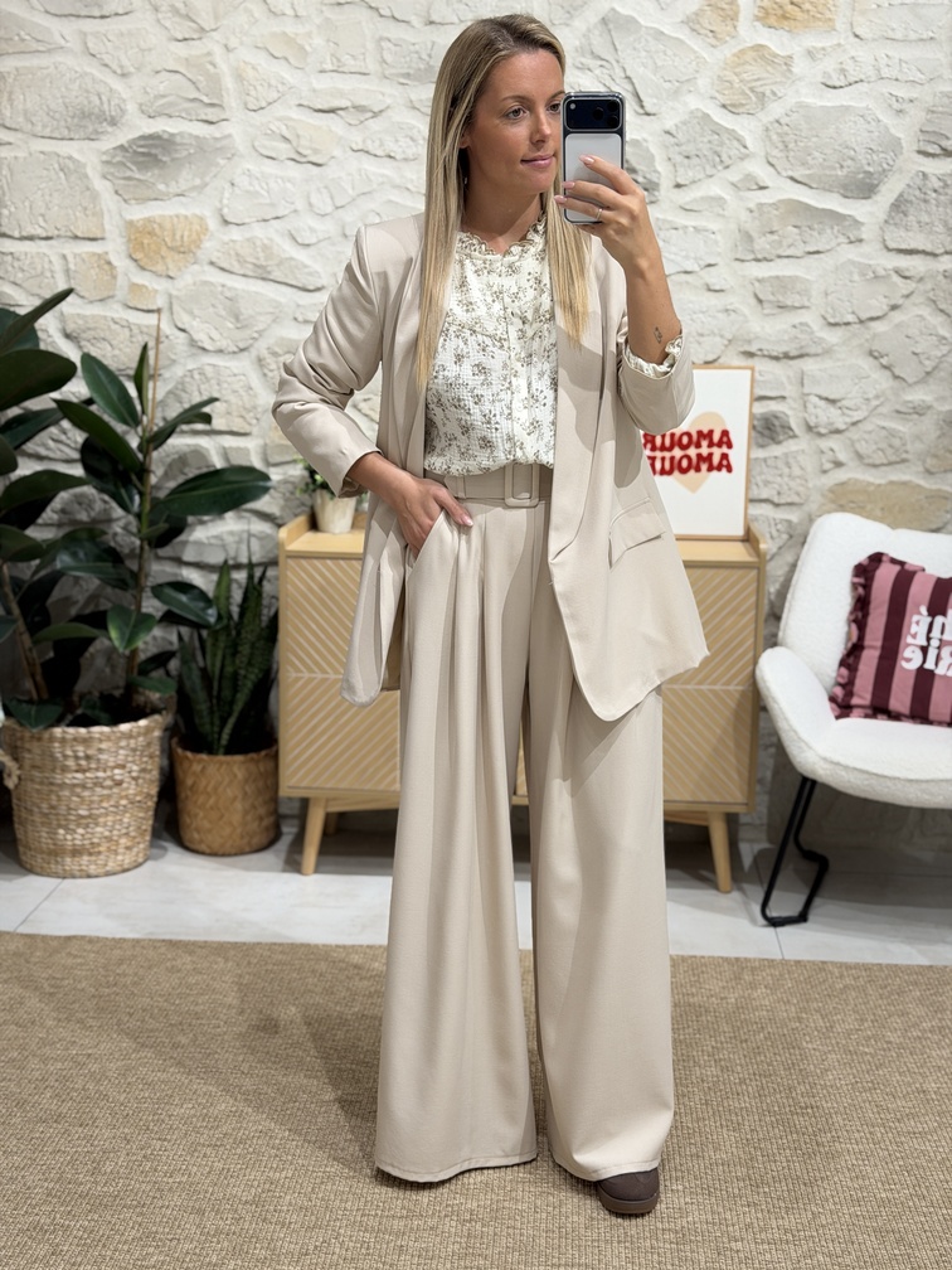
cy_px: 635
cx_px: 476
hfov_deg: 30.3
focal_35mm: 48
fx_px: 1760
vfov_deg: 39.7
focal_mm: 6.76
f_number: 1.78
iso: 50
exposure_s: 1/100
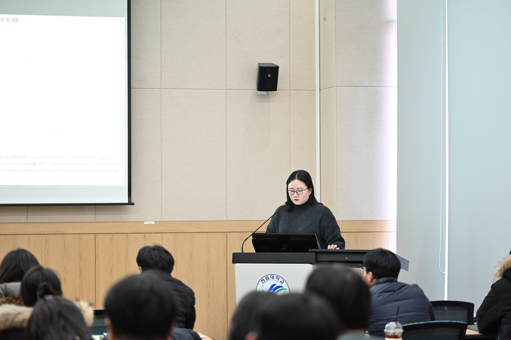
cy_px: 170
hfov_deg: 19.5
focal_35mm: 105
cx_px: 256
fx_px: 1490
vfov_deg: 13.0
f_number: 2.8
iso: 2200
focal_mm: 105
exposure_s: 1/125
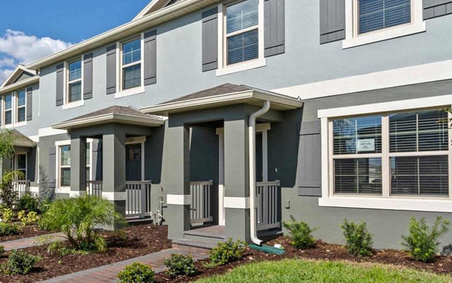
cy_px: 169
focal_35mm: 33
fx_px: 407
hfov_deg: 53.3
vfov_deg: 38.2
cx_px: 74
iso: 320
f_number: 10
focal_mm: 16
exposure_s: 1/800
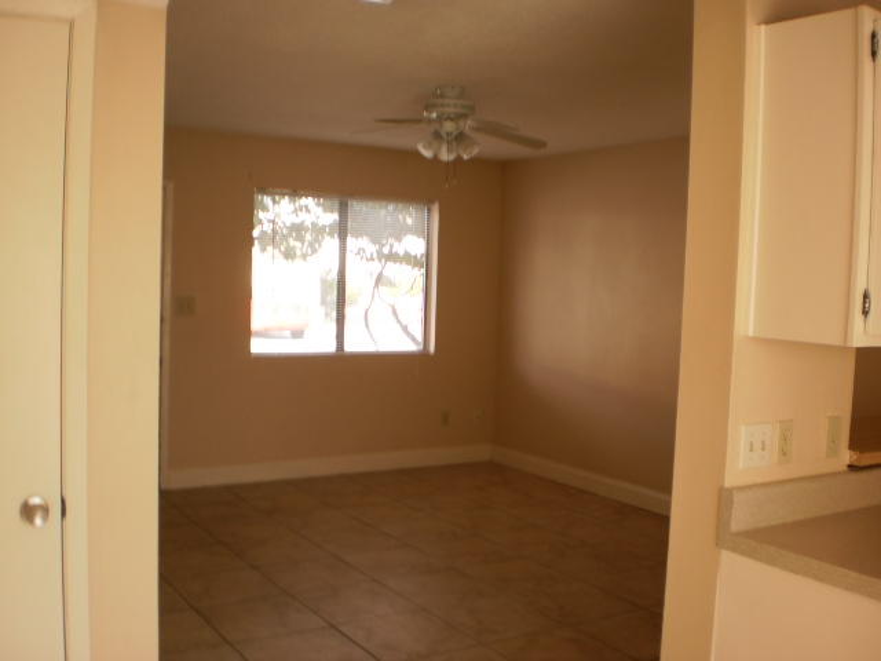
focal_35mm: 36
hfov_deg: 51.4
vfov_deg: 39.7
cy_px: 330
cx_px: 440
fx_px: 916
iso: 100
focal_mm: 6.3
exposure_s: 1/60
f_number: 3.1
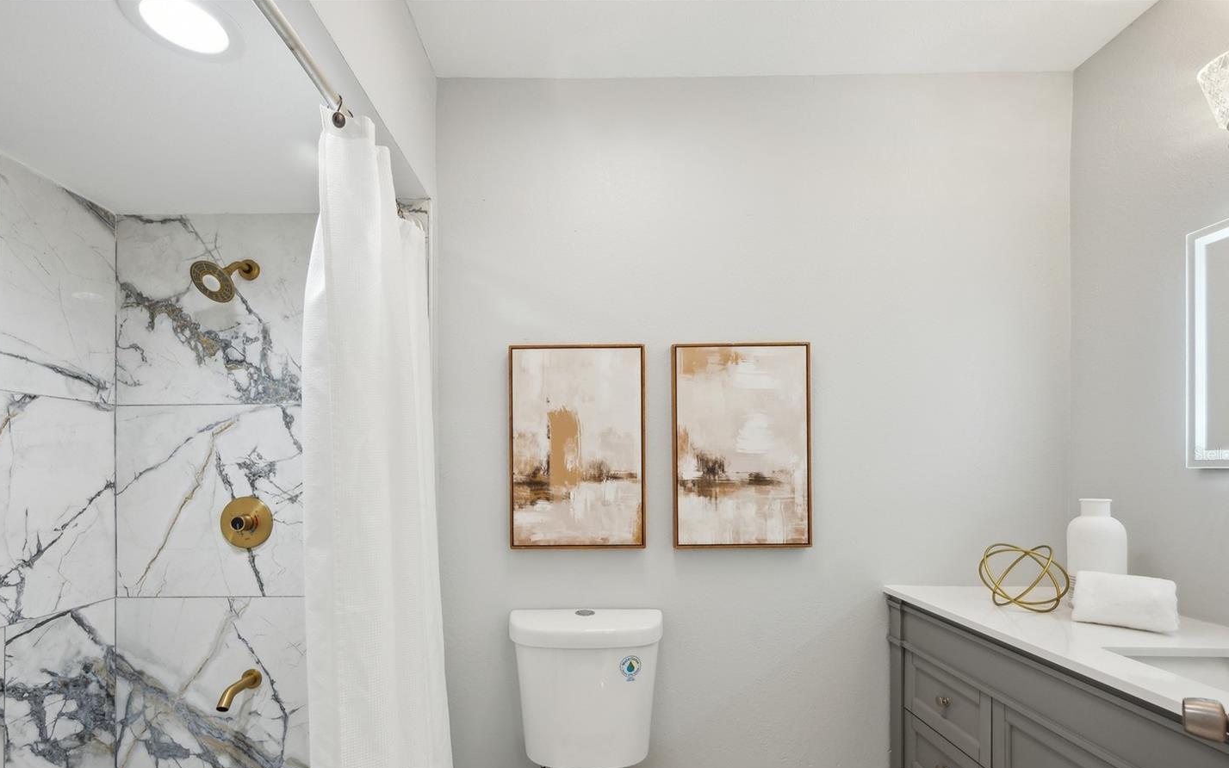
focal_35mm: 16
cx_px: 581
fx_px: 536
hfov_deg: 97.7
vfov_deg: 70.7
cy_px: 454
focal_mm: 14
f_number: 6.3
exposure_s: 1/50
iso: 500
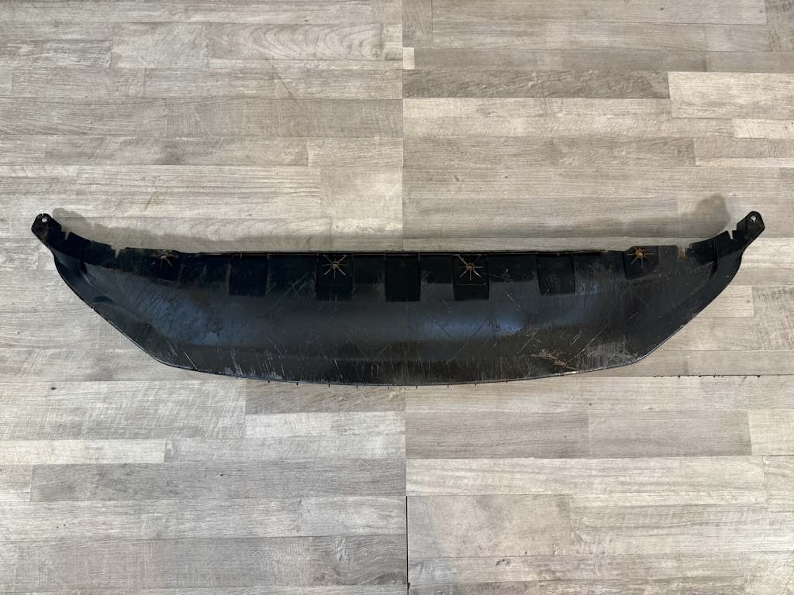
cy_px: 298
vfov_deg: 56.8
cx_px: 397
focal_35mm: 24
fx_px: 550
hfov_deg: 71.6
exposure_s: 1/50
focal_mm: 6.76
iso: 160
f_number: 1.78
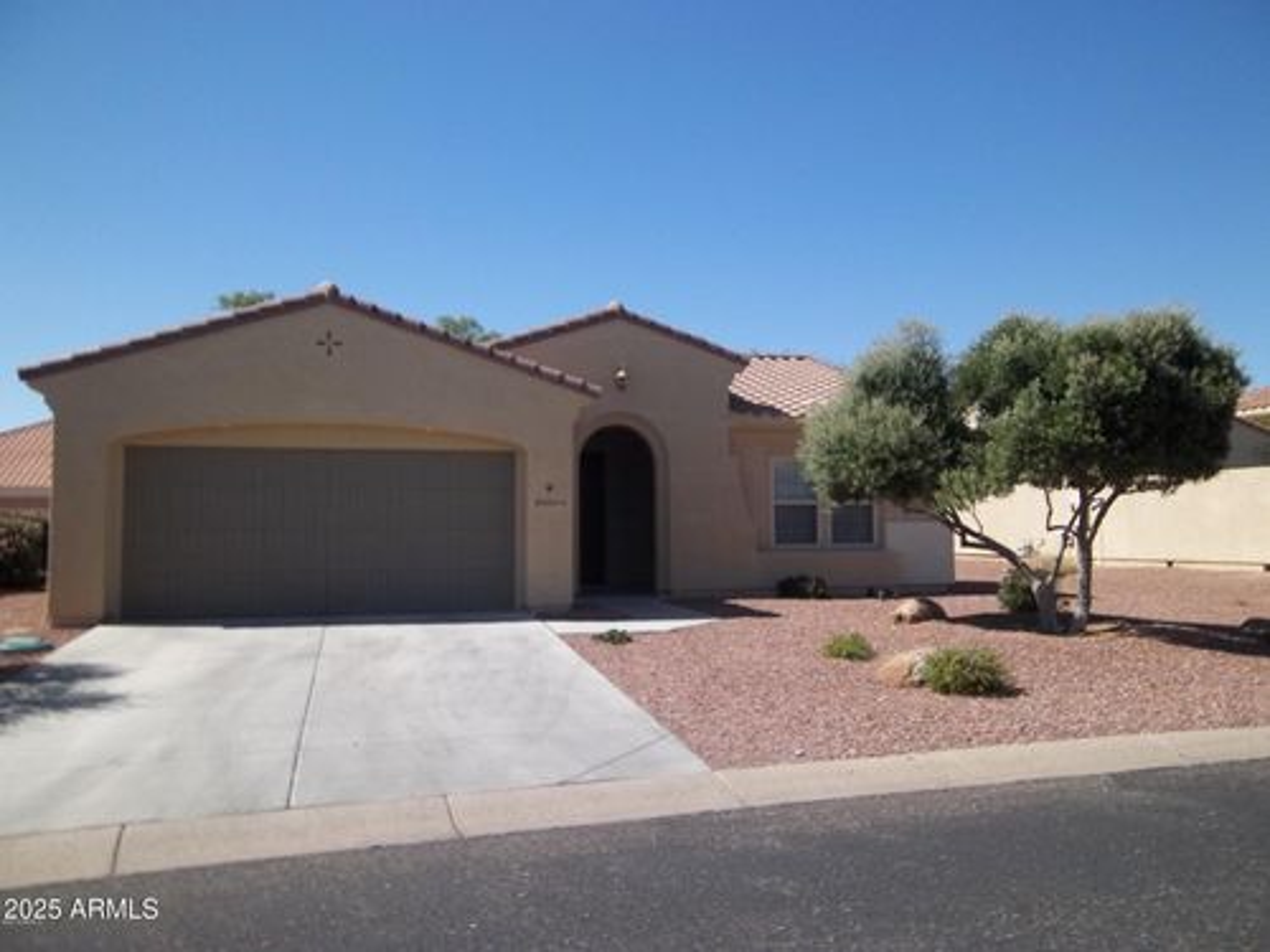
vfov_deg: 49.7
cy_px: 476
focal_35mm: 28
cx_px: 635
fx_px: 1027
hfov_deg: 63.4
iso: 64
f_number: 7.86
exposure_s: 1/200
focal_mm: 5.05
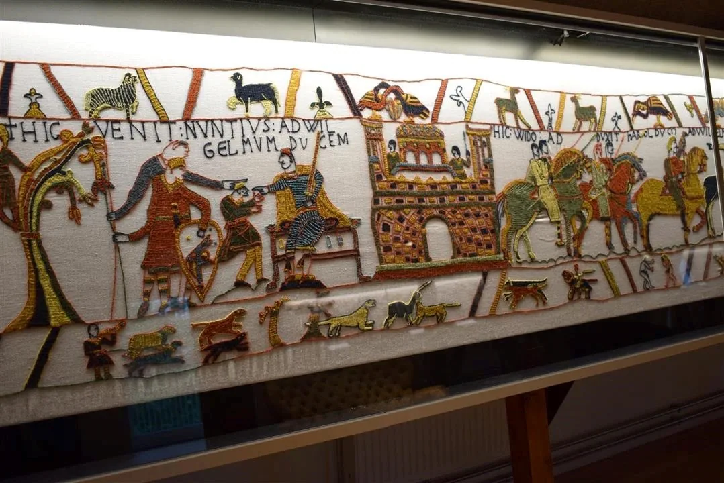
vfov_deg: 38.4
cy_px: 242
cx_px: 362
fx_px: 694
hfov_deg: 55.1
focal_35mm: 34
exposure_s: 1/60
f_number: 4
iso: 640
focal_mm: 23
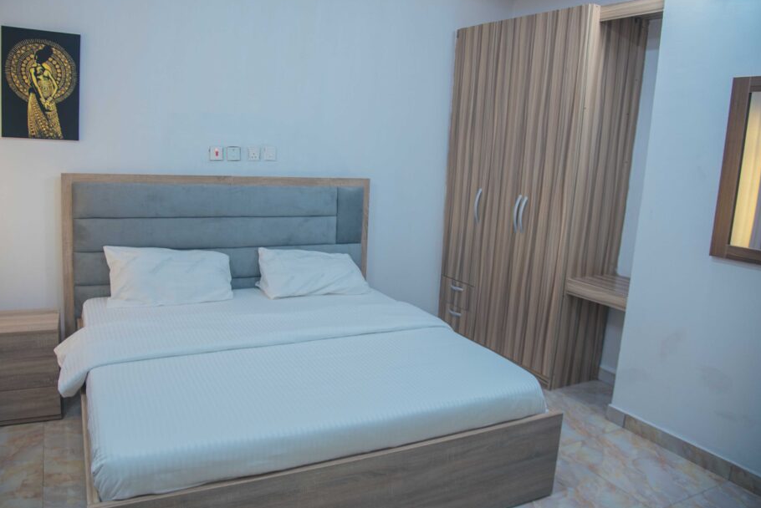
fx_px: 571
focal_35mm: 27
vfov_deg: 47.9
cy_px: 225
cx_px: 348
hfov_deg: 67.2
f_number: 4
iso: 400
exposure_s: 1/6
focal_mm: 24
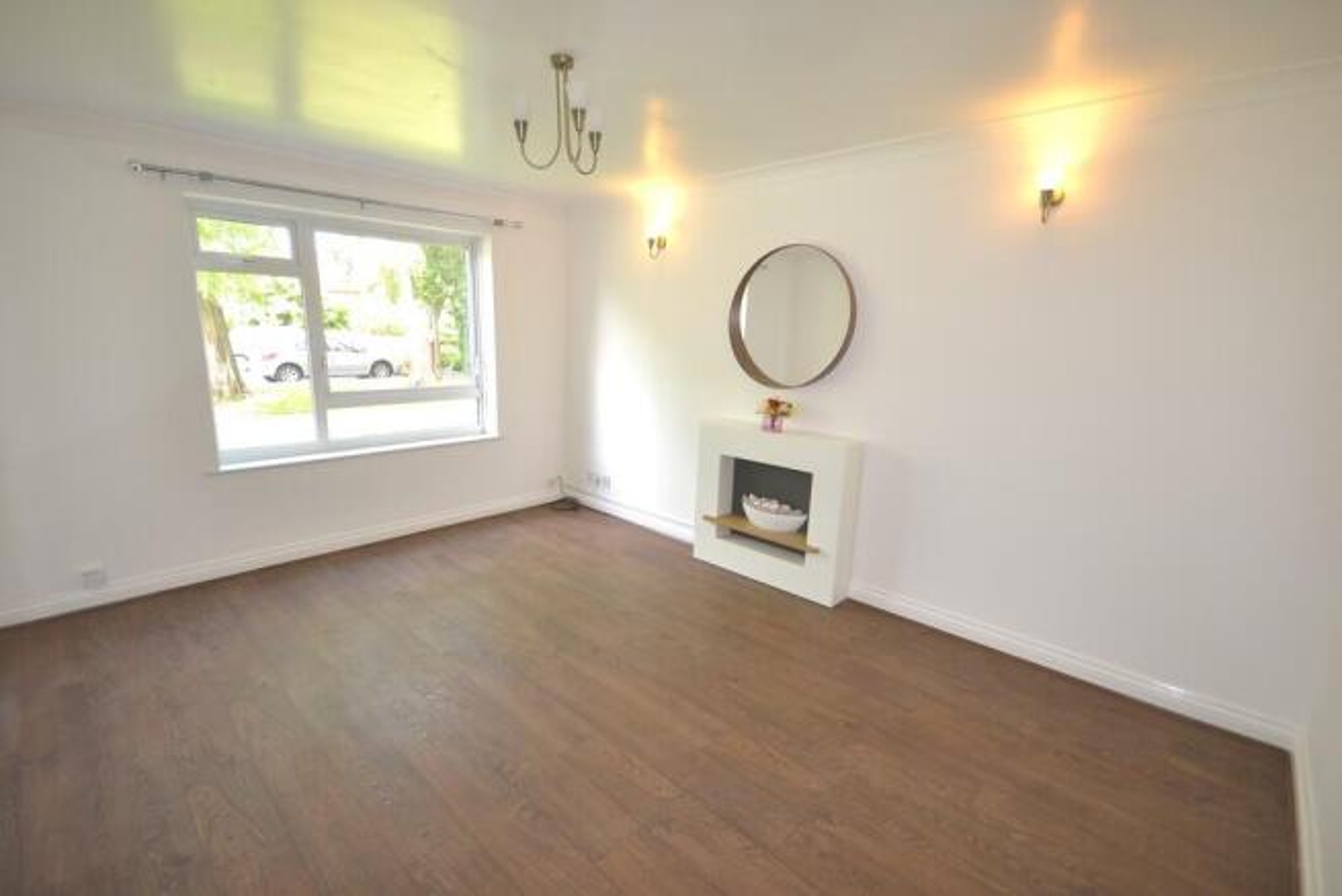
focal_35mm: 15
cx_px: 671
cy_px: 448
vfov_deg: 77.4
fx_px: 559
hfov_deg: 100.4
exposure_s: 1/80
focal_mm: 10
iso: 400
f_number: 4
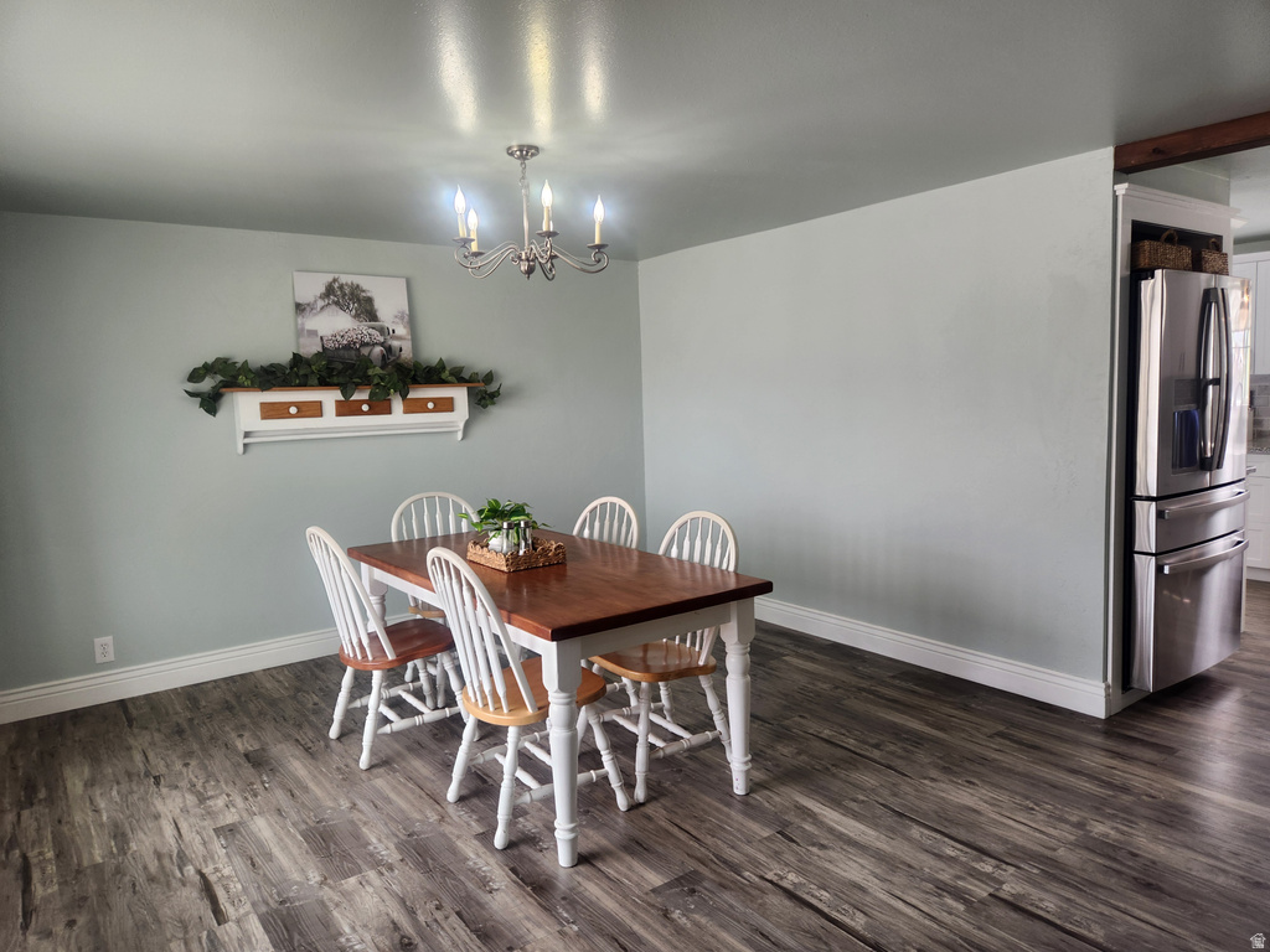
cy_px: 476
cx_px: 635
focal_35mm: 23
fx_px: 844
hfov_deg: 73.9
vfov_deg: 58.9
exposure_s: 1/120
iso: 80
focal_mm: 5.4
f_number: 1.8
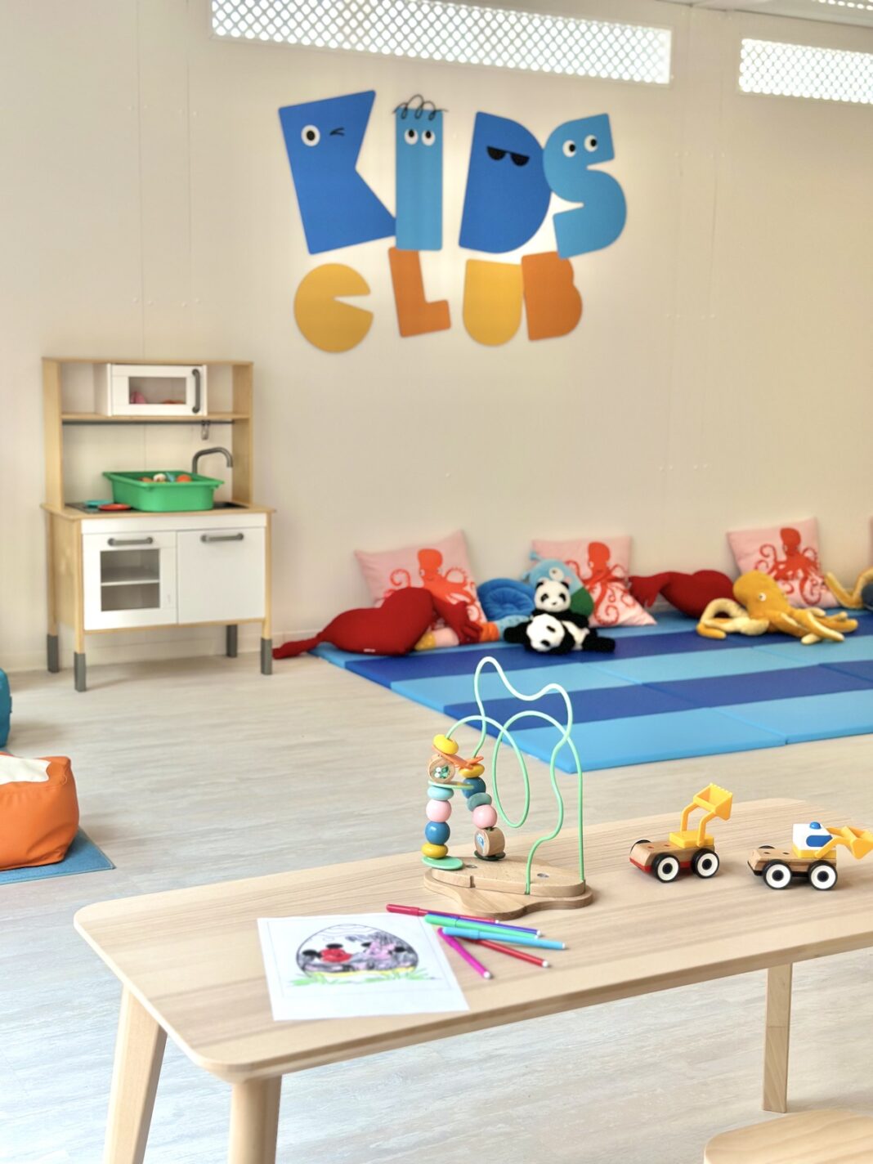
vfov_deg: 39.7
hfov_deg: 30.3
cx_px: 436
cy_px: 582
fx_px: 1614
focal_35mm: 48
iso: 80
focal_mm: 6.86
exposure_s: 1/341
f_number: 1.78
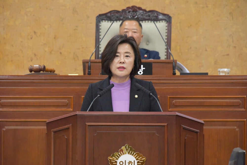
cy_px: 82
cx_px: 124
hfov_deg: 8.9
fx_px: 1578
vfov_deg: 6.0
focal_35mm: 230
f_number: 9
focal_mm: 230
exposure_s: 1/250
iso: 12800
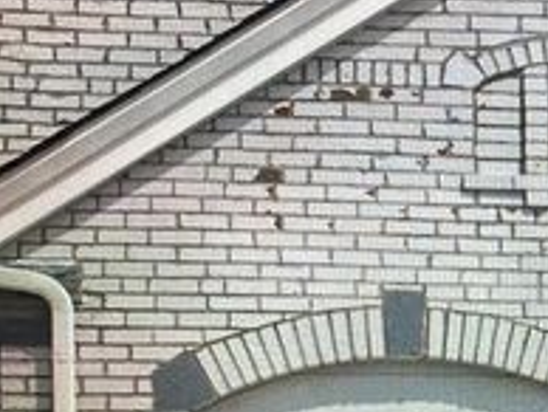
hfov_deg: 25.0
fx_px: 1141
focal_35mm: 72
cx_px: 610
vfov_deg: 19.8
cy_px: 419
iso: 160
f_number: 1.8
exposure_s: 1/59
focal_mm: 3.99
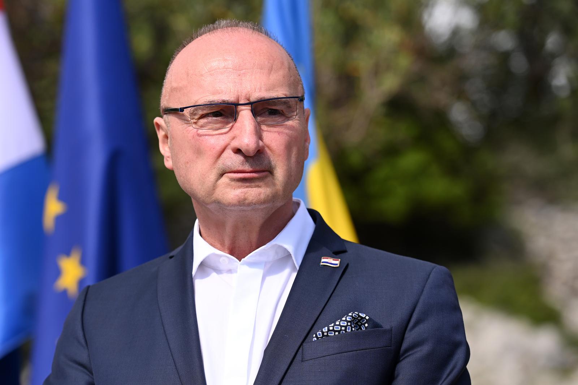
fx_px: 2167
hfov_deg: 15.2
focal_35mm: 135
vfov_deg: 10.2
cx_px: 289
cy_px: 192
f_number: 5
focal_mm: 135
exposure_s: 1/1000
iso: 160
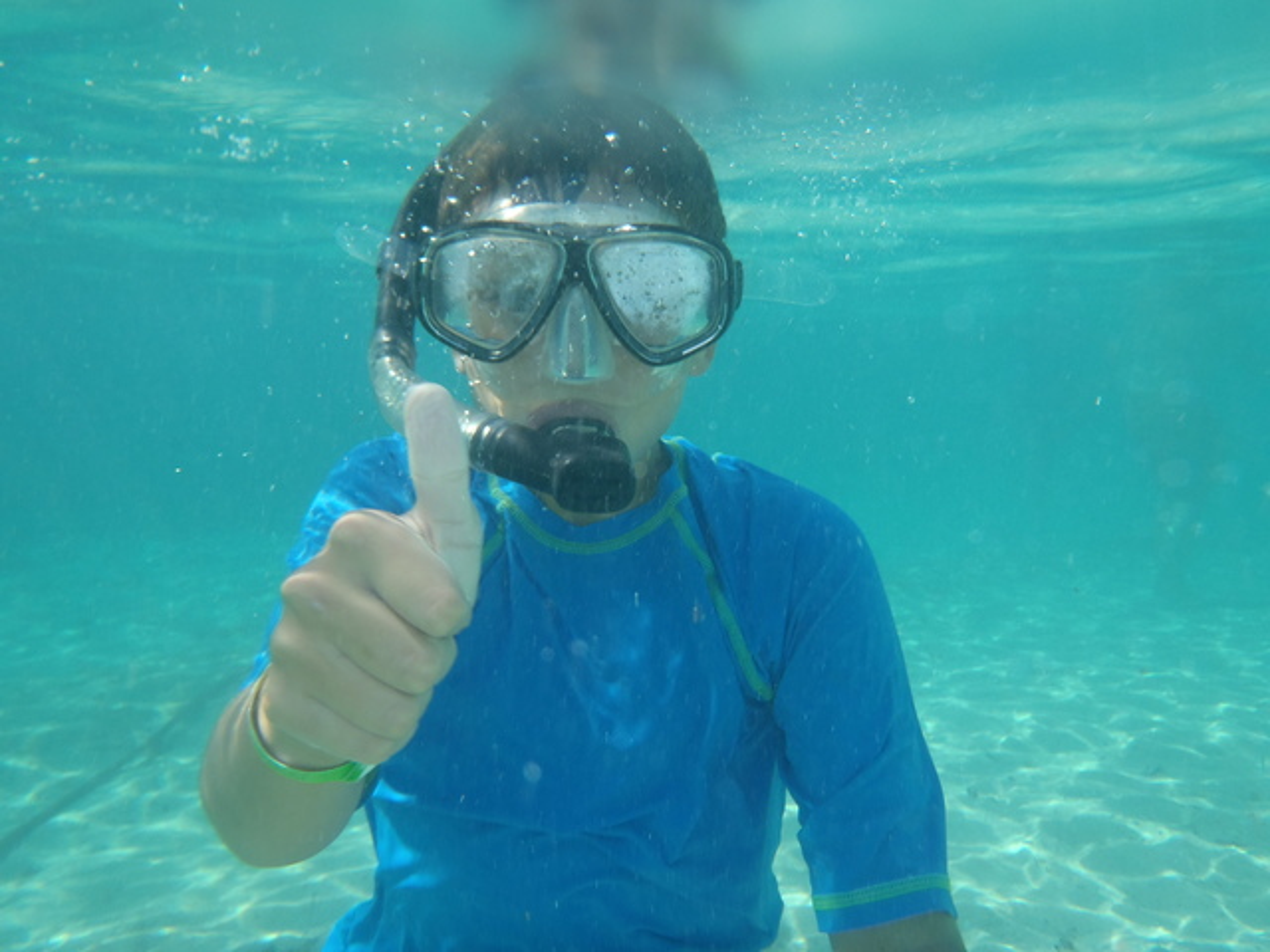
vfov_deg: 49.7
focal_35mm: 28
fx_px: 1027
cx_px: 635
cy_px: 476
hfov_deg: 63.4
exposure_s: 1/80
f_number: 11
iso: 80
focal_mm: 5
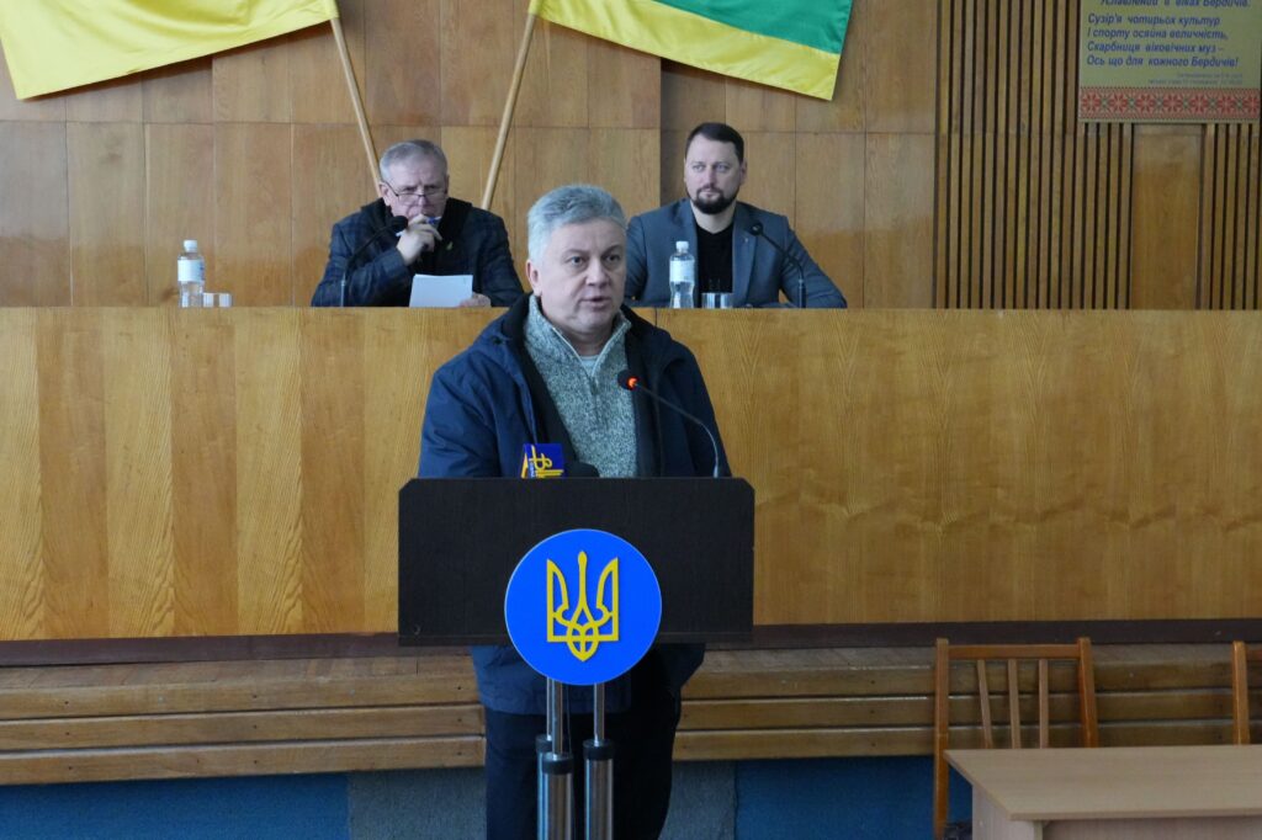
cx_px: 631
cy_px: 420
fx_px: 1682
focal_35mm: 48
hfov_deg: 41.1
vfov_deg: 28.1
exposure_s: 1/30
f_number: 8
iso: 6400
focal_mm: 32
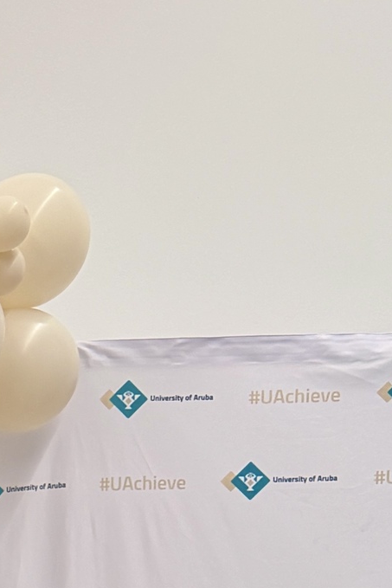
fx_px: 1714
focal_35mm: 105
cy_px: 985
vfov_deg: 16.8
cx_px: -490
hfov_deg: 11.3
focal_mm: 6.76
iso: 160
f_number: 1.78
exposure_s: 1/121
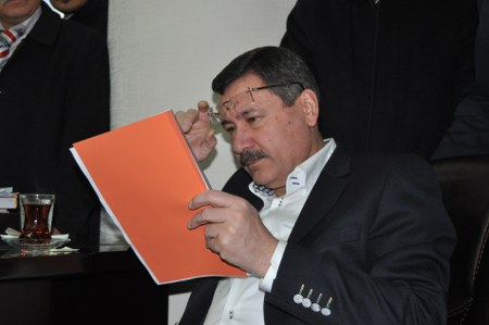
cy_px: 162
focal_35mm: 52
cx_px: 244
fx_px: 712
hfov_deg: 37.9
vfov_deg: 25.7
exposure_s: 1/60
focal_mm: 35
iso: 800
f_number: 4.5
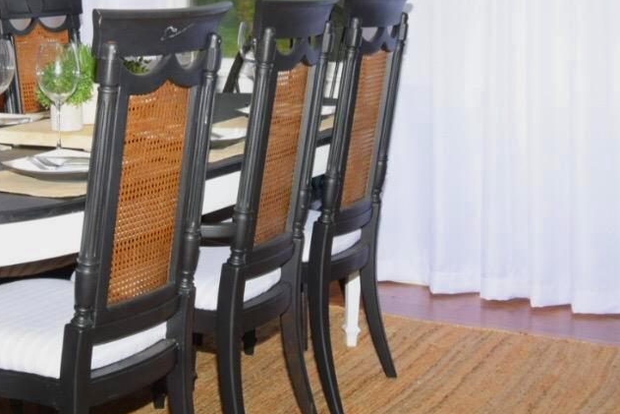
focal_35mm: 77
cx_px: 129
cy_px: 9
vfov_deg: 17.4
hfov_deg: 25.9
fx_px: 1326
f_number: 6.3
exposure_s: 1/60
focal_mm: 20
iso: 200
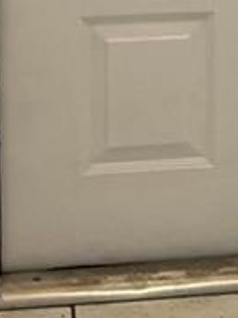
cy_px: -173
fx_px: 1503
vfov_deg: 11.5
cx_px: 252
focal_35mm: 164
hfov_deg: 9.0
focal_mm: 6.76
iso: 200
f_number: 1.78
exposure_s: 1/120
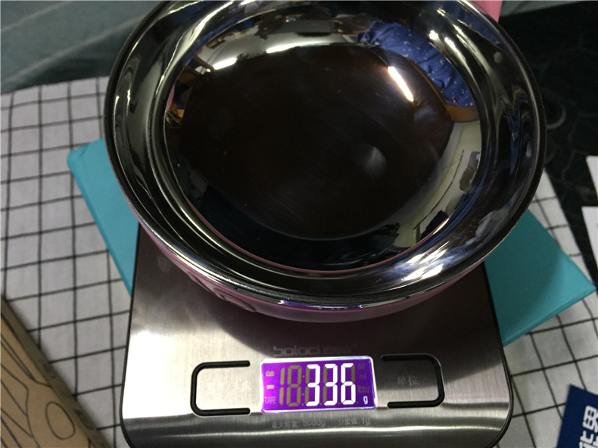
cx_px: 299
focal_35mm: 29
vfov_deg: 48.2
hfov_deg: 61.7
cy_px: 224
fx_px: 501
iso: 200
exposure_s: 1/33
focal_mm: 4.15
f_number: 2.2
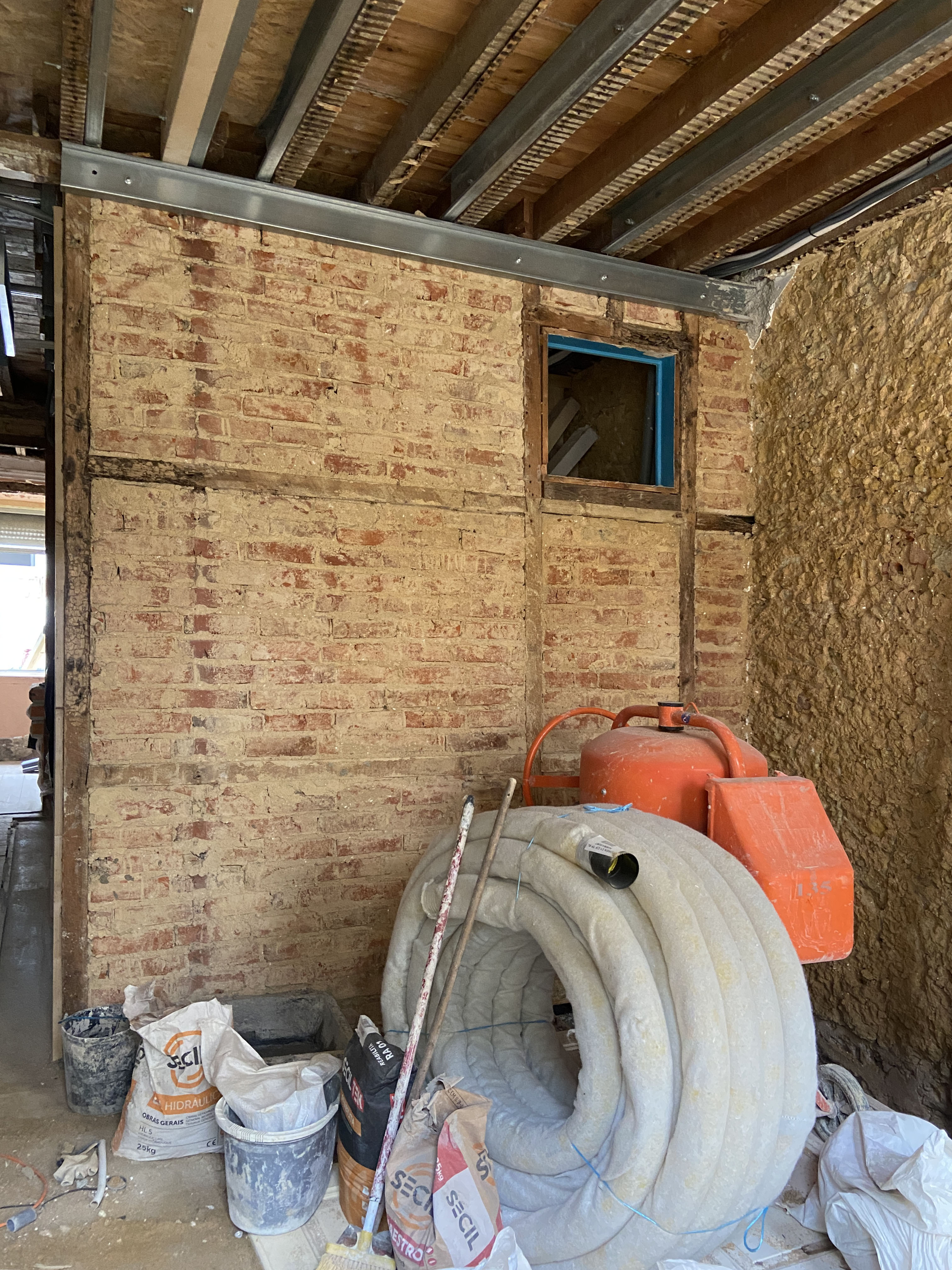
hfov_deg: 53.1
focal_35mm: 26
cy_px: 635
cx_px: 476
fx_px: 953
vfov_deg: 67.3
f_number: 1.8
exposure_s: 1/60
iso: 500
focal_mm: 4.25
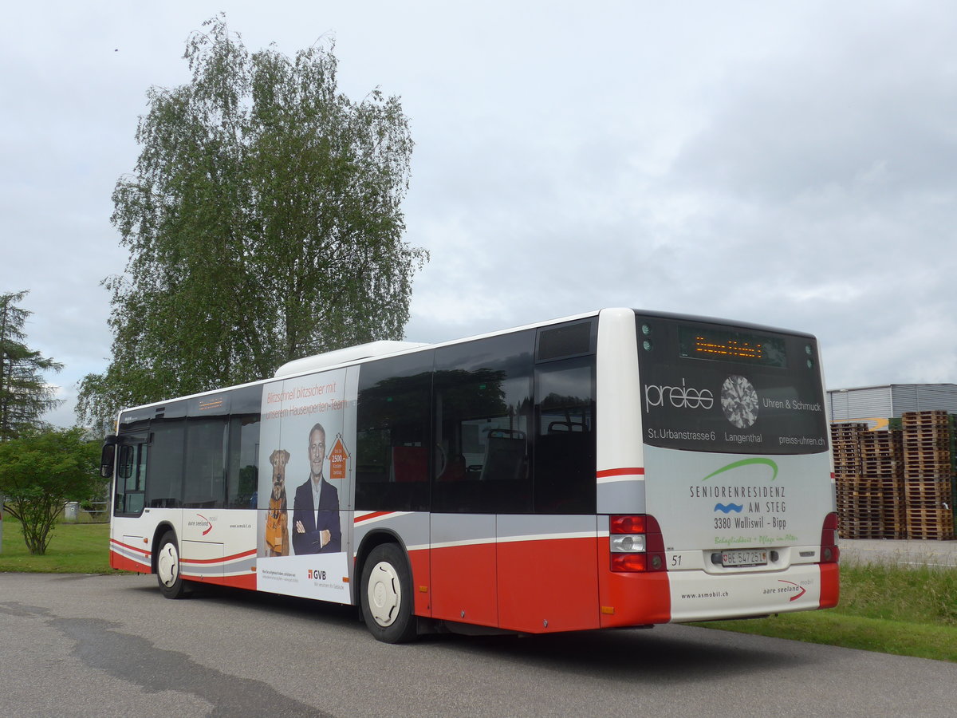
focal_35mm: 41
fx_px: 1133
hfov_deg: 45.8
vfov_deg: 35.1
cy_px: 359
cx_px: 478
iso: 80
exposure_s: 1/1600
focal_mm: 8.4
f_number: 2.8
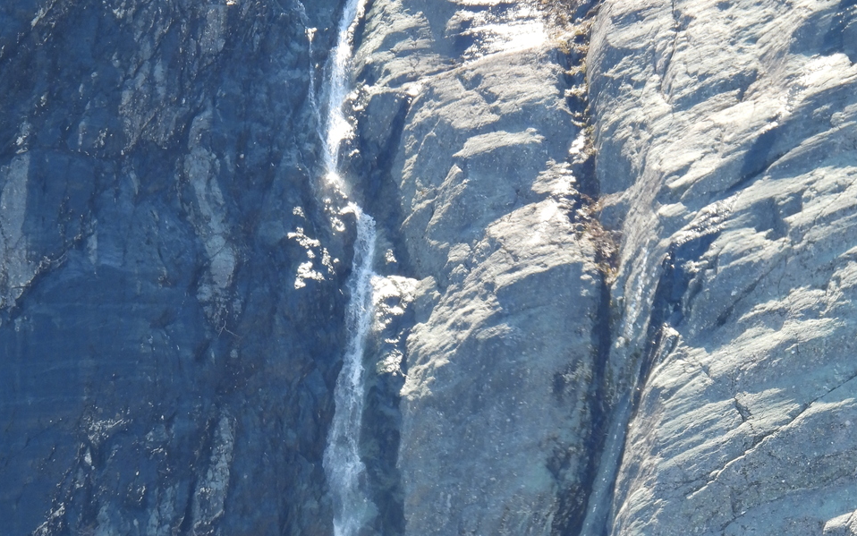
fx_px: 19855
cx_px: 428
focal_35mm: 850
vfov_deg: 1.5
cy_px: 350
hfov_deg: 2.5
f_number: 5
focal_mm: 107
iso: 200
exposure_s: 1/250
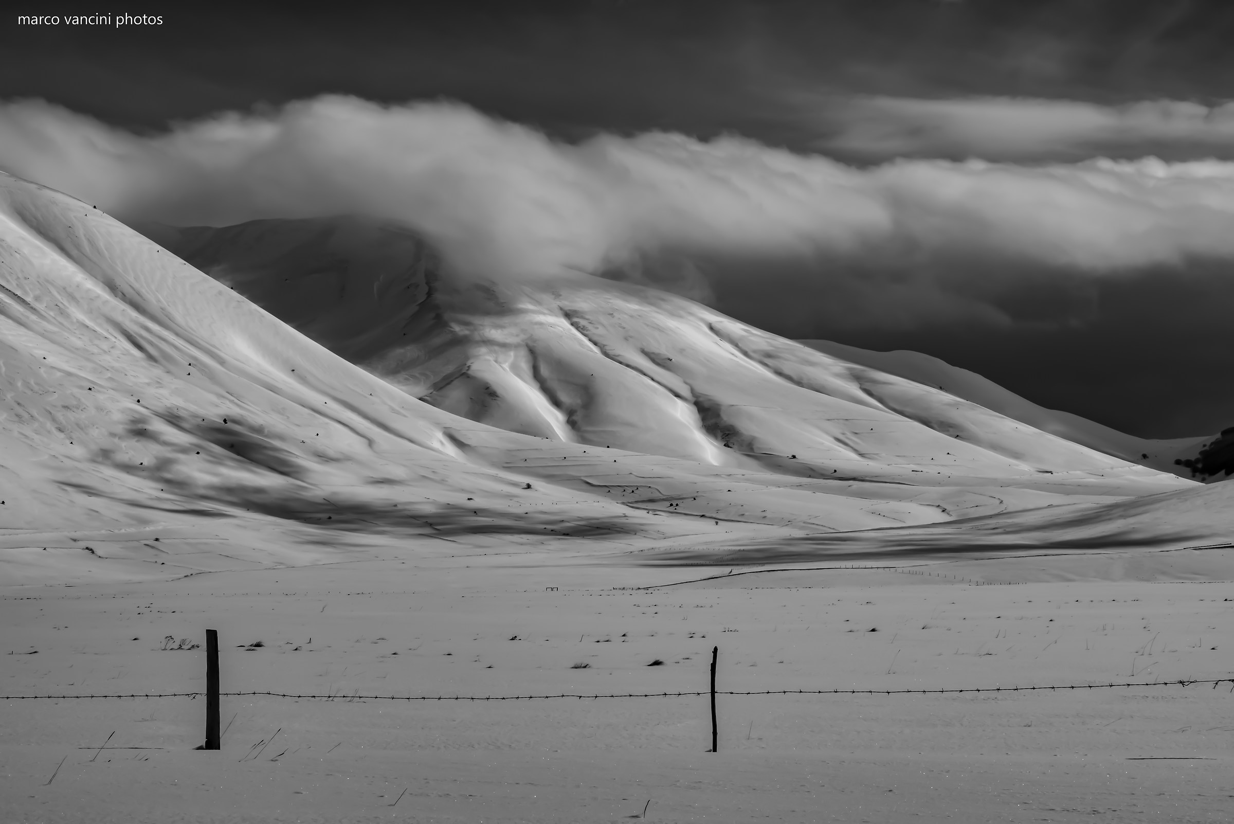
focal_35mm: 70
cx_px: 617
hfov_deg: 28.8
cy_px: 412
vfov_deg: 19.5
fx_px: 2400
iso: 400
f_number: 22
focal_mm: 70
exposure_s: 1/640
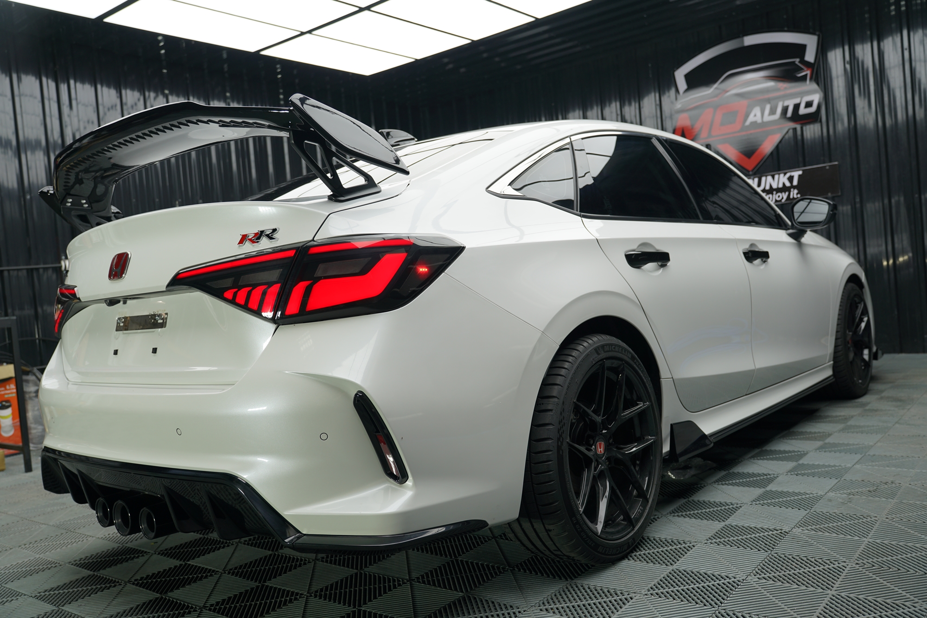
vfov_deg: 43.6
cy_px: 309
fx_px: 773
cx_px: 464
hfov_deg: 61.9
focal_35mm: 30
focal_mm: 30
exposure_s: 1/60
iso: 100
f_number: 4
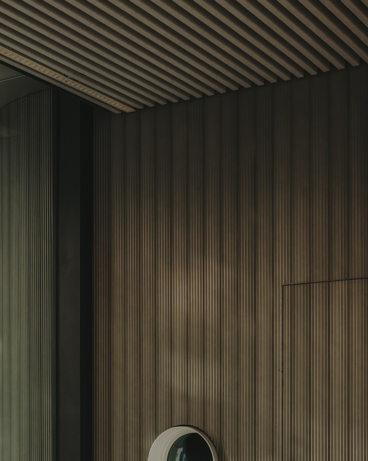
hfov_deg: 21.8
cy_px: 429
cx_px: 129
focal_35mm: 70
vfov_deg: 26.1
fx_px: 953
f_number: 9
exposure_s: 1/50
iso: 640
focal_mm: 43.3
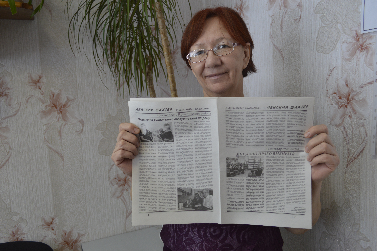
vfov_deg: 43.5
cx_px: 188
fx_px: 314
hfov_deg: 62.0
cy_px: 126
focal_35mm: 30
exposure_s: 1/40
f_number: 5
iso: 400
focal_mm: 20
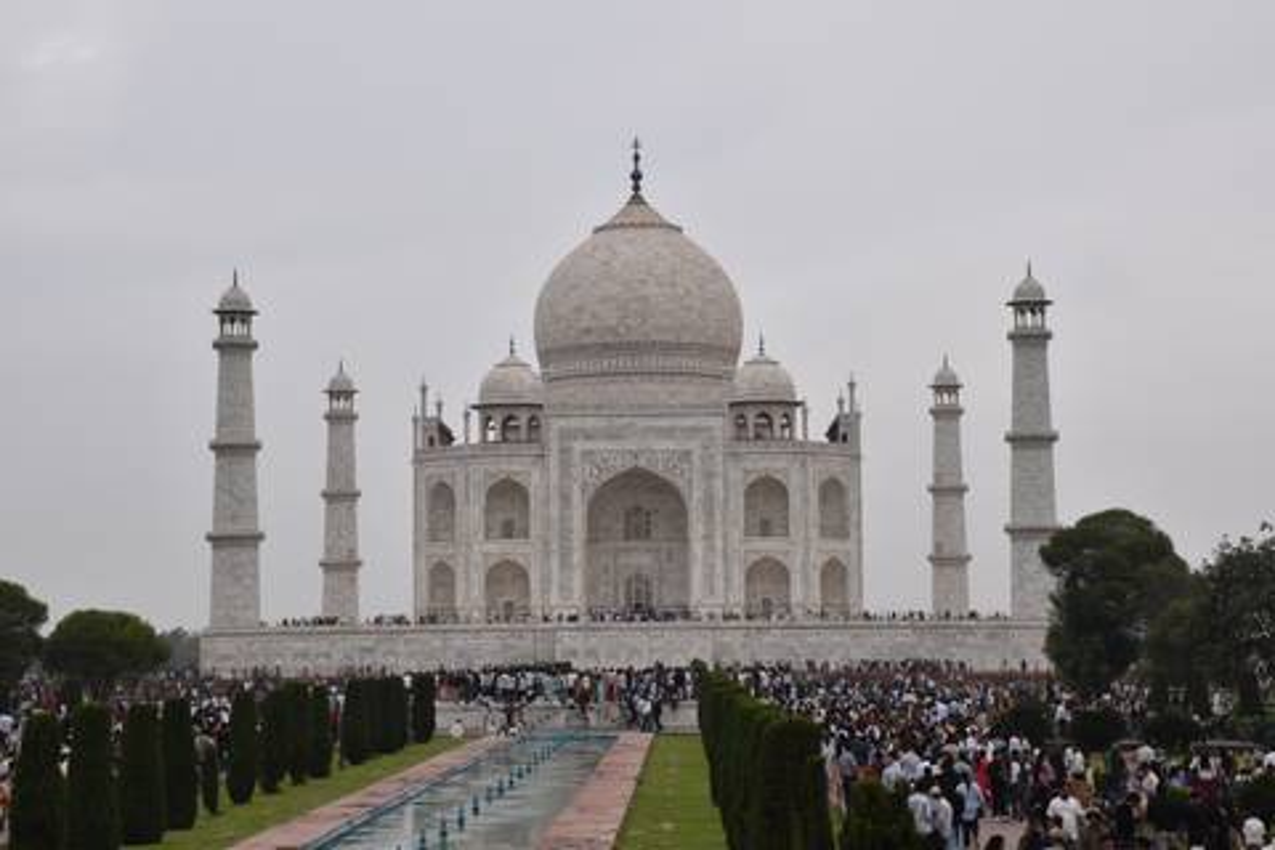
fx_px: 2656
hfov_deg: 27.0
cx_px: 638
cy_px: 425
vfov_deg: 18.2
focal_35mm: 75
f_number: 11
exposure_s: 1/250
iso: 250
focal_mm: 50
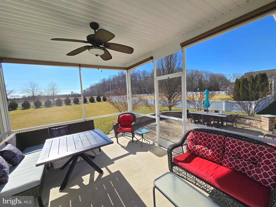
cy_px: 104
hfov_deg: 106.2
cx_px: 138
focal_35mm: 13
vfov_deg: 89.9
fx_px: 104
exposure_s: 1/1686
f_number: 2.2
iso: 50
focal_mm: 2.2
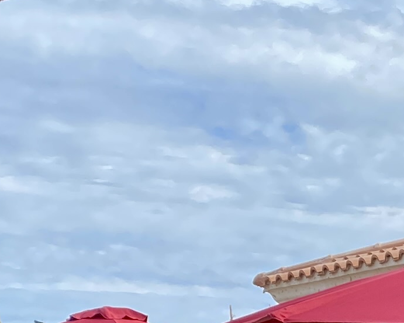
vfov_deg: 9.6
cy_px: 672
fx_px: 1770
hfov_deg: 11.8
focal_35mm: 148
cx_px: 768
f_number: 1.8
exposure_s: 1/898
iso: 32
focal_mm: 4.25
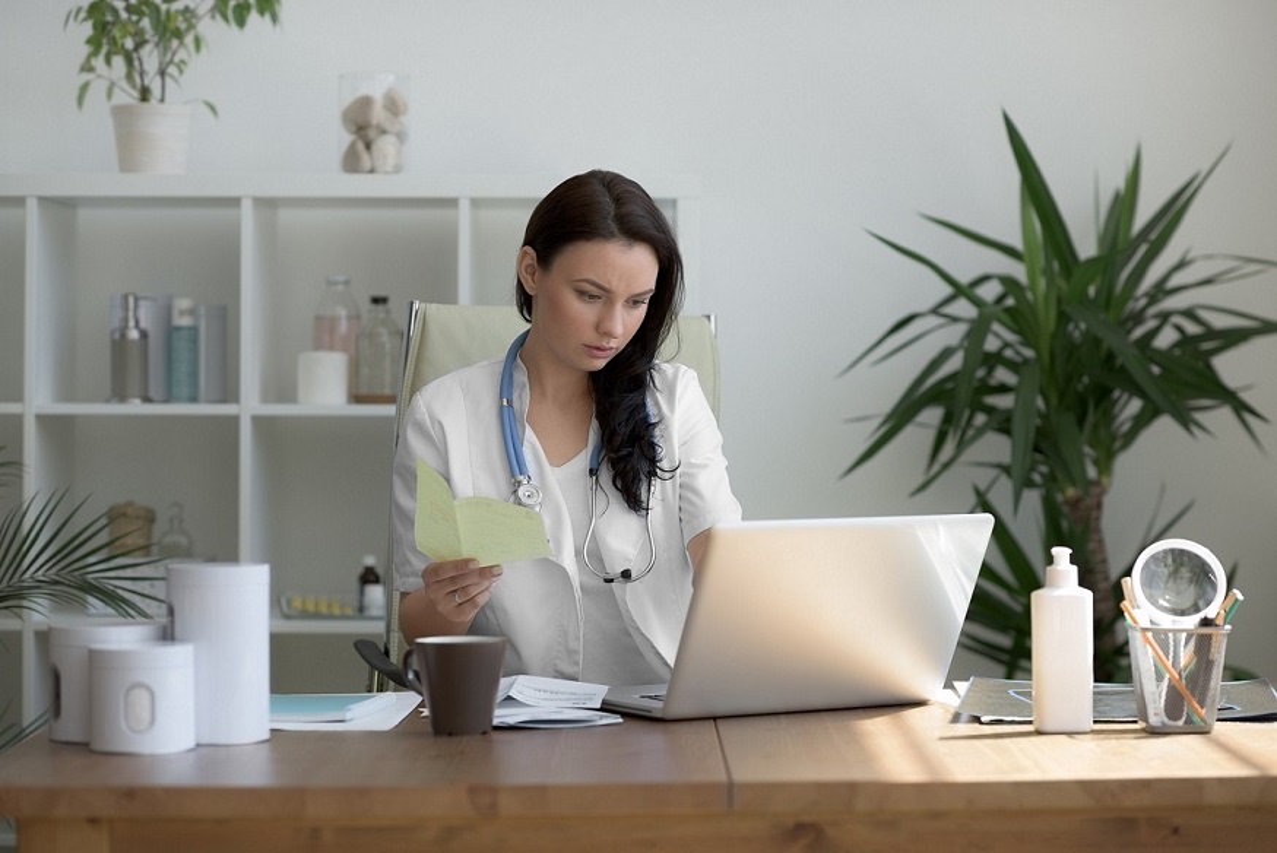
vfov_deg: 16.1
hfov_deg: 23.9
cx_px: 638
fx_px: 3017
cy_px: 426
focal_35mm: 85
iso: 64
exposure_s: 1/160
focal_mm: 85
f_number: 2.5
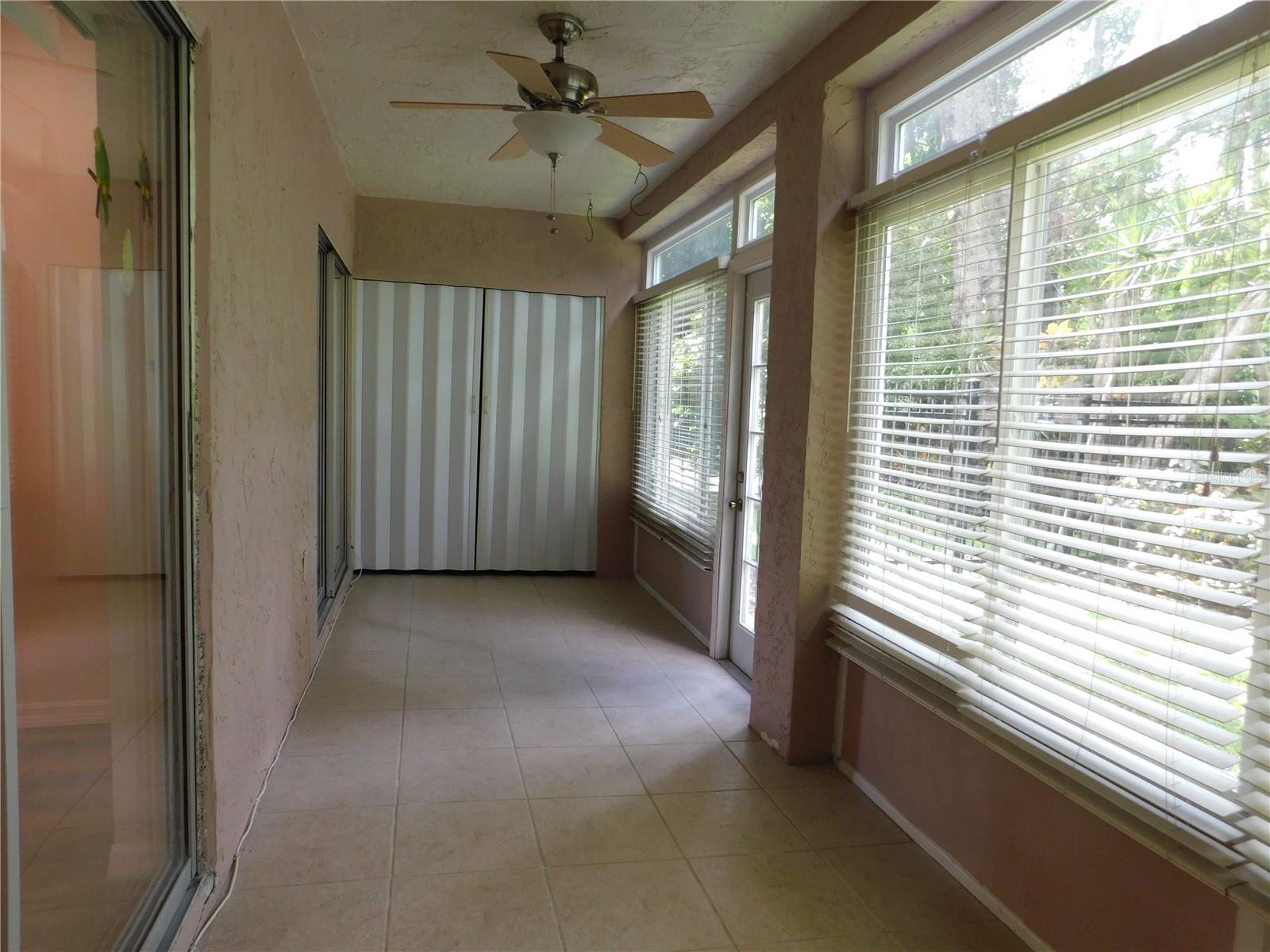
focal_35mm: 23
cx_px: 635
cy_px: 476
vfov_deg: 58.9
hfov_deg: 73.9
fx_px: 844
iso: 125
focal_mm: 4
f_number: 3
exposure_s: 1/40
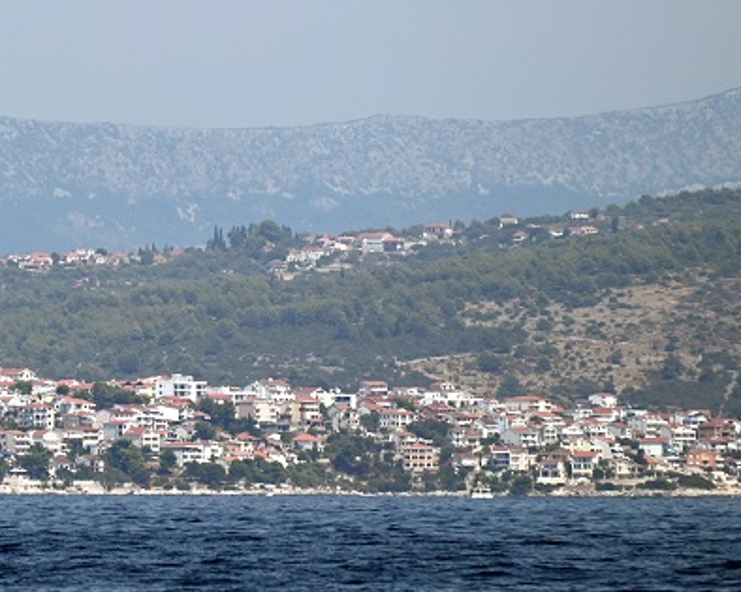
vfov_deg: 2.6
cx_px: 77
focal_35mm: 596
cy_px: 87
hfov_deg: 3.2
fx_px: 13067
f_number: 5.6
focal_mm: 250
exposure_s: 1/1000
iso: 100
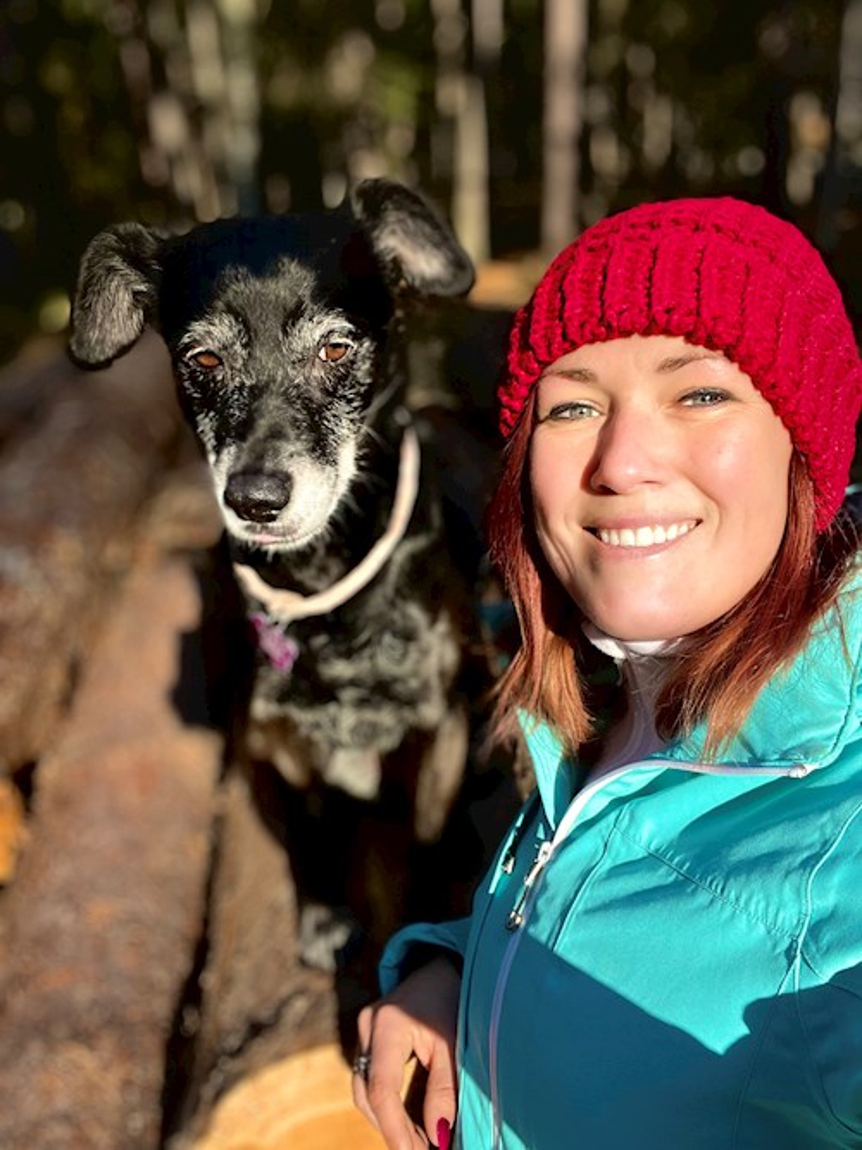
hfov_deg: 46.8
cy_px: 575
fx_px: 996
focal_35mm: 30
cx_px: 431
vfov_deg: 60.0
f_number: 2.2
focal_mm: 2.71
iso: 32
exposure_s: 1/693
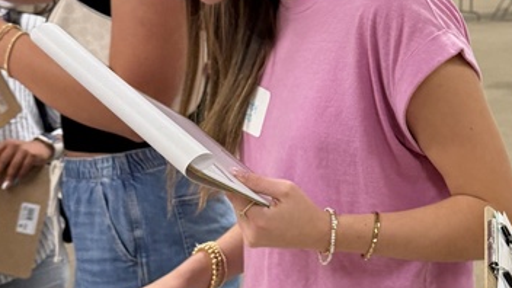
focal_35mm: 76
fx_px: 1032
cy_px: 164
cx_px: 441
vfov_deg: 15.9
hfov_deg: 27.1
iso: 320
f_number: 1.78
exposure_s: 1/120
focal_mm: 6.76
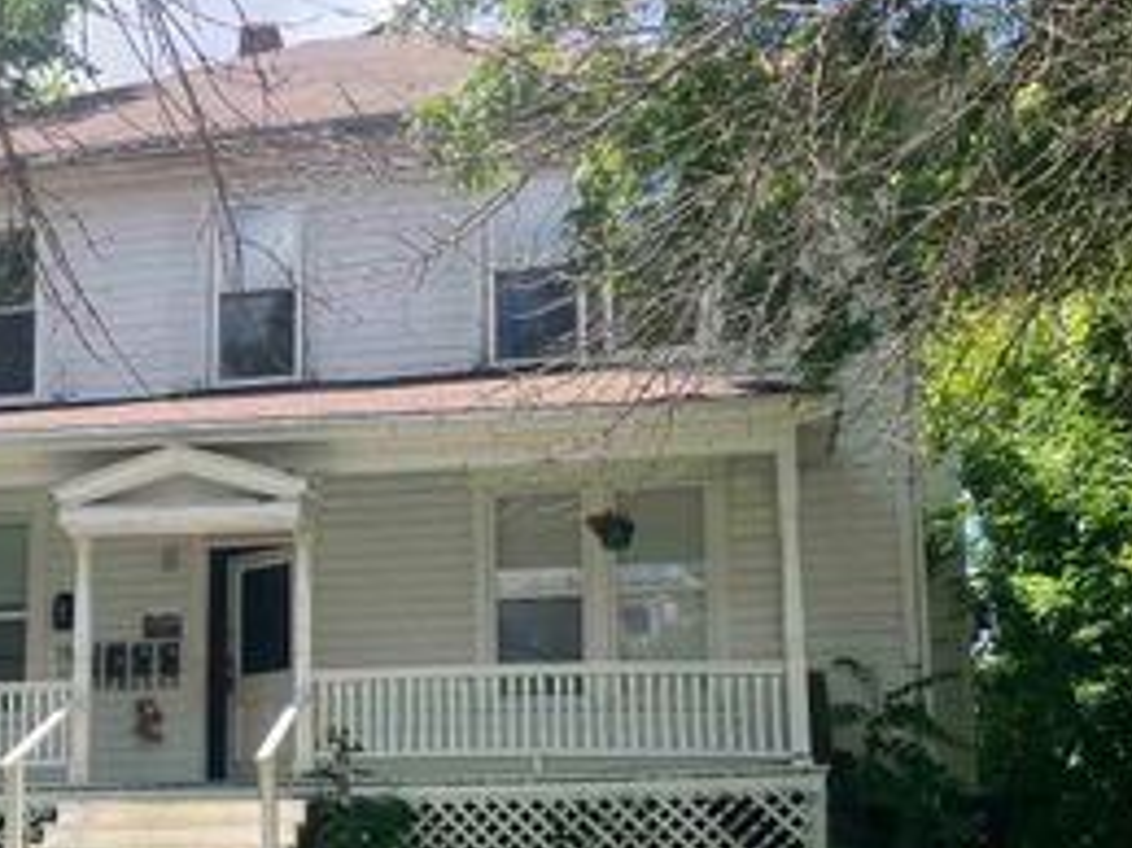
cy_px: 693
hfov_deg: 34.9
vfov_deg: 26.5
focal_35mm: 54
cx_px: 302
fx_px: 1765
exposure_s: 1/934
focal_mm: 3.99
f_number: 1.8
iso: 32
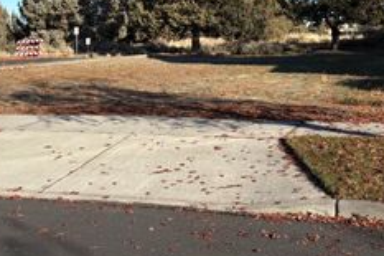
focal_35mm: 58
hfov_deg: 34.4
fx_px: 618
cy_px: 7
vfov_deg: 22.5
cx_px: 150
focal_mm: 5.96
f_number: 1.6
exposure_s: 1/2747
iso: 50
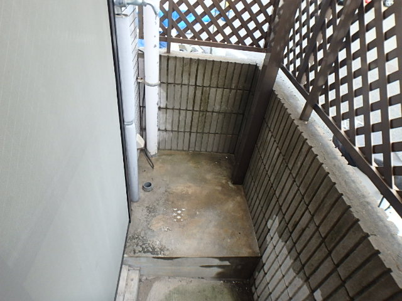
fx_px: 244
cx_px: 201
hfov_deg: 79.0
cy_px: 150
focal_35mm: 21
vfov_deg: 63.4
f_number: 3.5
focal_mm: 3.7
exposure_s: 1/30
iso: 200
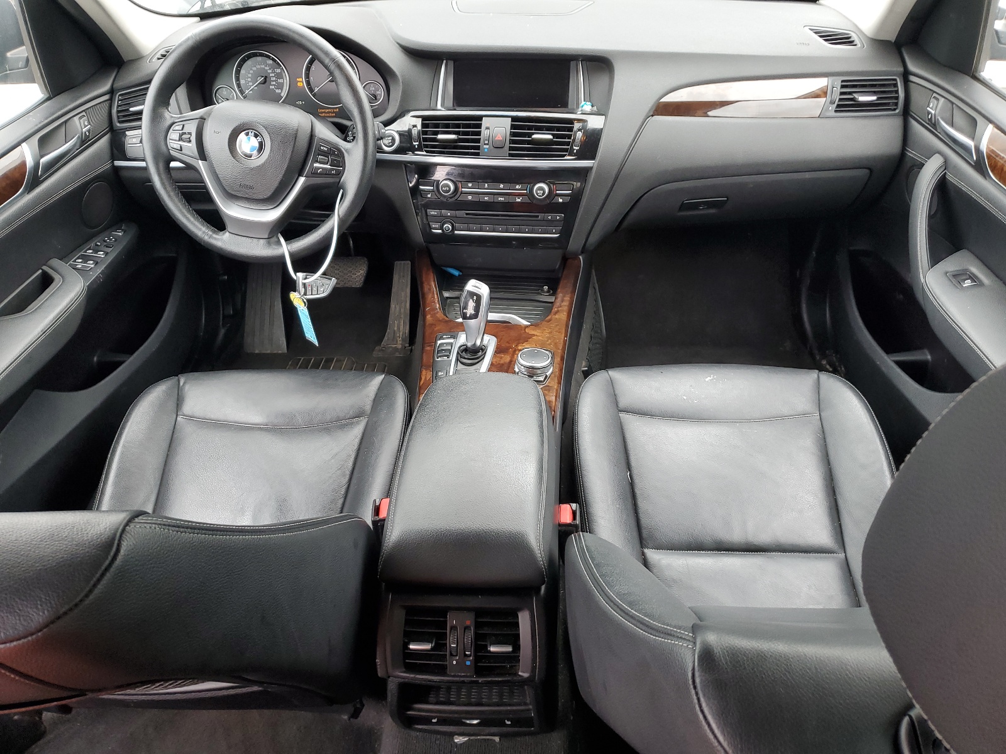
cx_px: 503
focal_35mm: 26
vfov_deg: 53.1
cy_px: 377
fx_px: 756
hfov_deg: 67.3
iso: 62
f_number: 1.5
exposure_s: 1/60.2
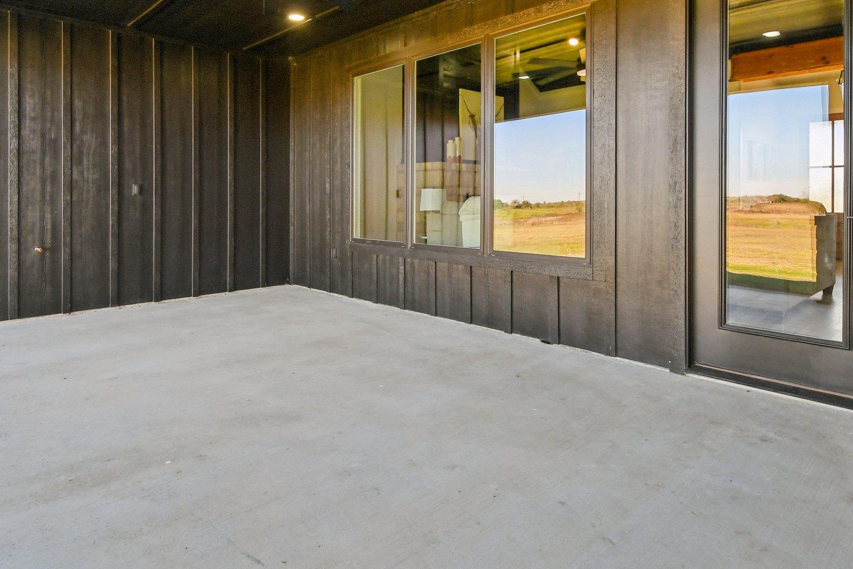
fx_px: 497
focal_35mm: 21
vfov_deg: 57.9
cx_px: 399
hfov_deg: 81.1
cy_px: 181
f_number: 8
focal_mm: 10
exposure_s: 1/100
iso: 400
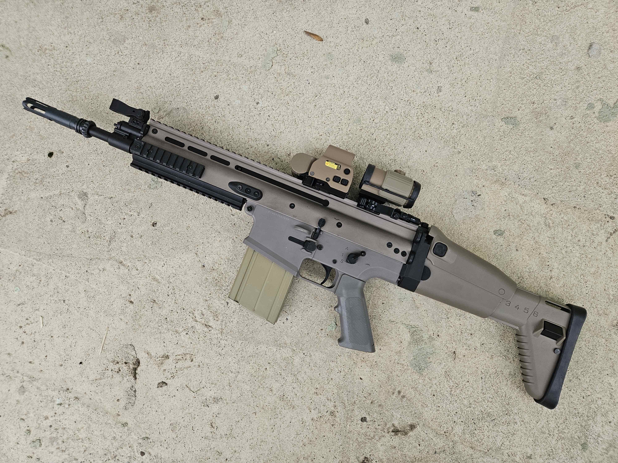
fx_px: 411
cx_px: 309
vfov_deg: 58.9
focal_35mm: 23
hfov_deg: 73.9
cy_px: 232
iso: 160
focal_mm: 5.4
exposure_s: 1/100
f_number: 1.8
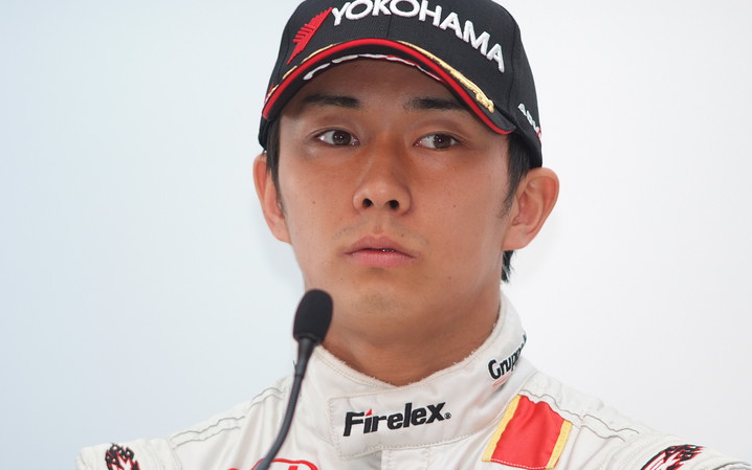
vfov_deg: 4.8
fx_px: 5657
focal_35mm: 276
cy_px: 233
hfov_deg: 7.6
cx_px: 376
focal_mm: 180
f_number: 2.8
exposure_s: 1/250
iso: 200
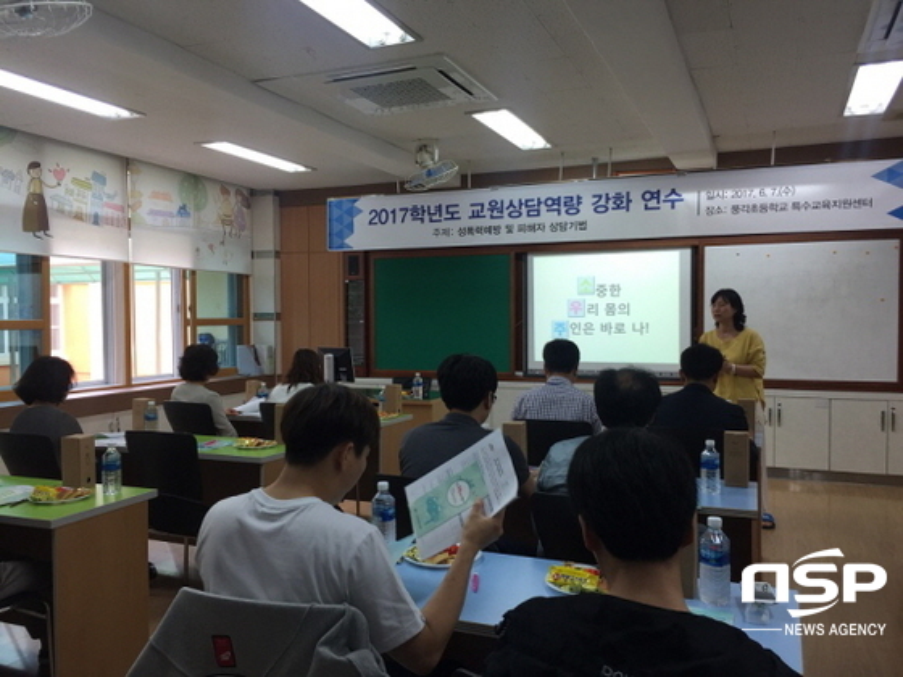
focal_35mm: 29
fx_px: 756
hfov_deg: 61.7
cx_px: 452
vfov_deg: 48.2
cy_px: 338
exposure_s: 1/40
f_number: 2.2
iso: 32
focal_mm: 4.15
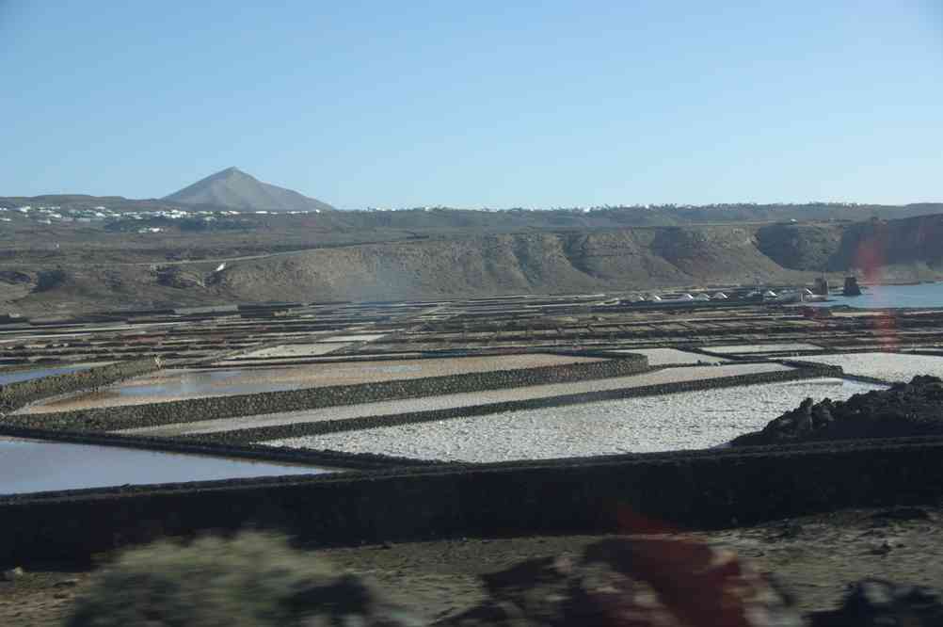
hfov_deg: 31.4
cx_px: 472
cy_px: 314
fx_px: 1675
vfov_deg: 21.2
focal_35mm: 64
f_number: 8
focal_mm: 42.5
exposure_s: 1/125
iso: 100
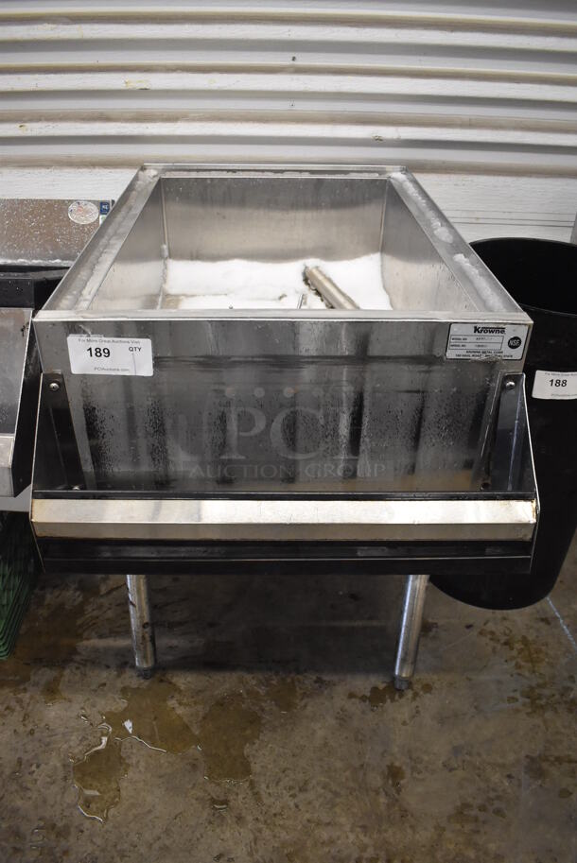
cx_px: 288
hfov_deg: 48.0
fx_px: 648
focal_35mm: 27
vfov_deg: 67.3
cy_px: 432
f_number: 3.5
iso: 2200
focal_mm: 18
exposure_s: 1/125
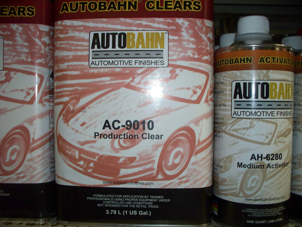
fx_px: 314
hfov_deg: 51.4
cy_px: 114
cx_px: 151
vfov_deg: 39.7
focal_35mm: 36
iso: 200
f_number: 2.8
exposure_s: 1/30
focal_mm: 7.54
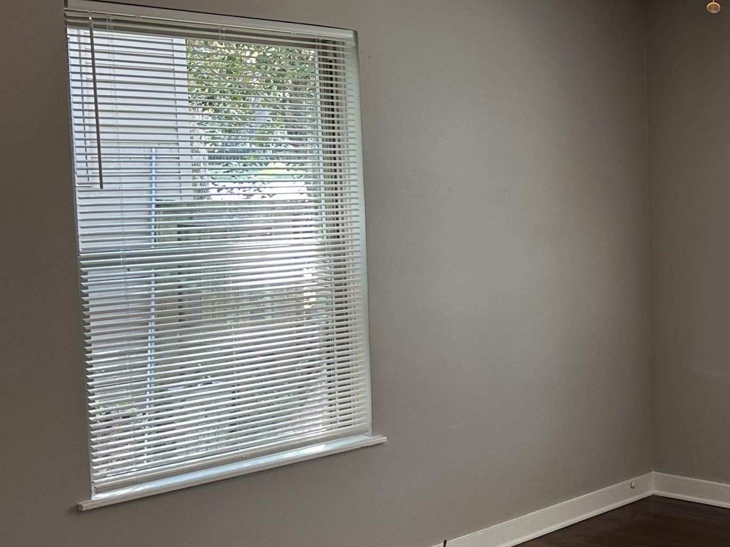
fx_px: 1160
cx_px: 813
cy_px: 276
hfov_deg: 30.9
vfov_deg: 26.5
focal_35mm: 55
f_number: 1.78
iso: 100
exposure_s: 1/120
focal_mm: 6.86
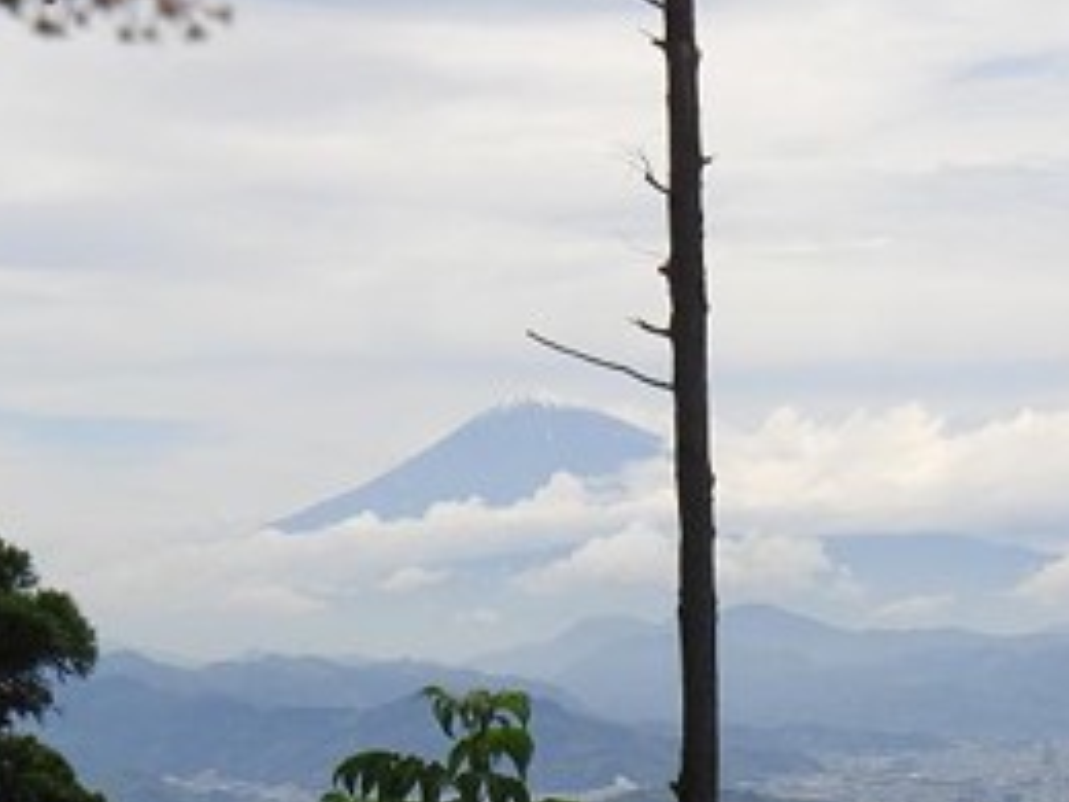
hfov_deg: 12.7
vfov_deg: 9.5
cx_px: 625
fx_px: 4818
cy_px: 642
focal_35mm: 156
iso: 100
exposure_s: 1/640
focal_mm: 16
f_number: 4.8
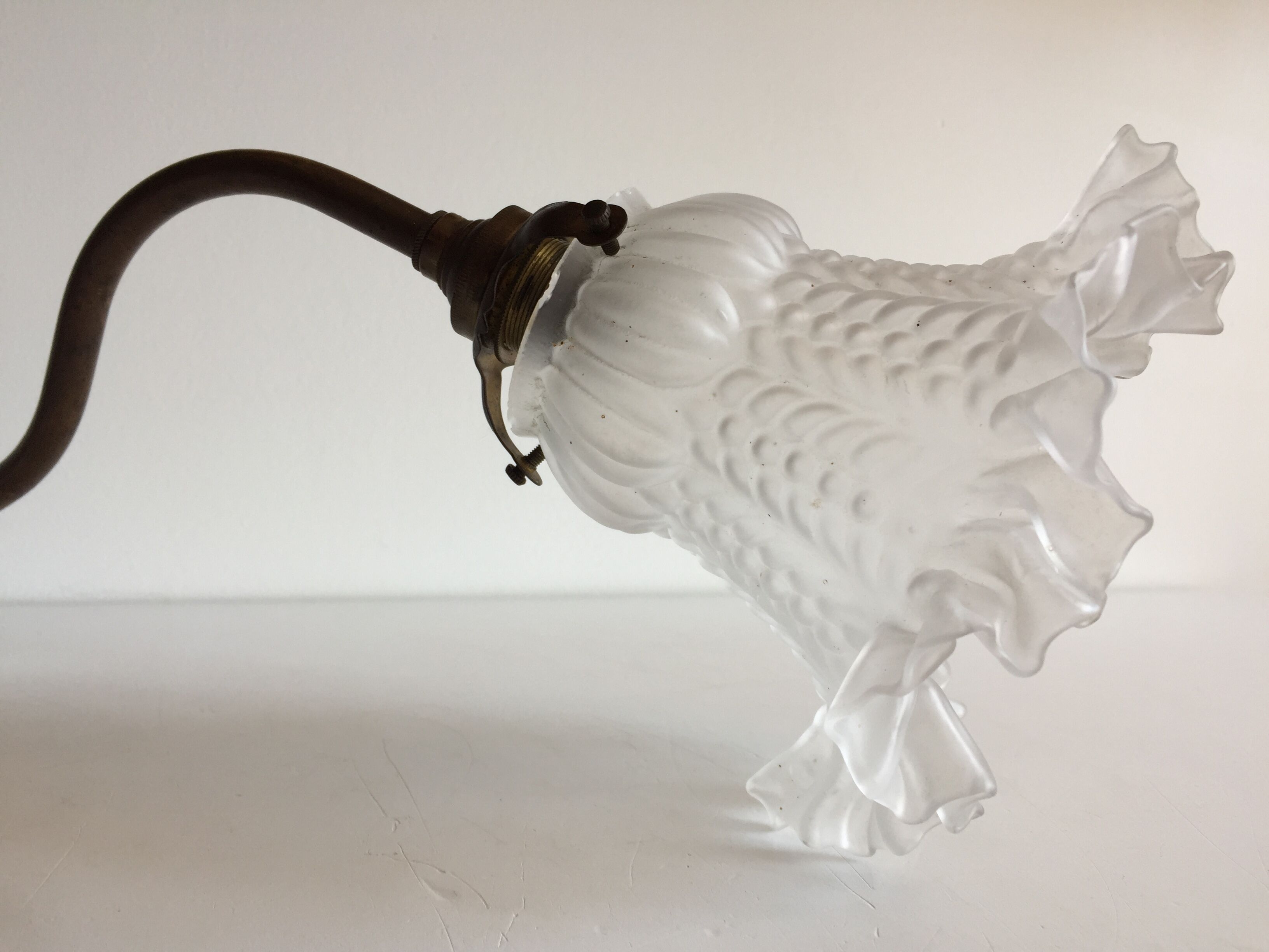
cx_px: 634
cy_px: 476
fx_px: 1063
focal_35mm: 29
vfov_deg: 48.2
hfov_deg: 61.7
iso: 32
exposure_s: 1/50
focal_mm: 4.15
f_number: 2.2
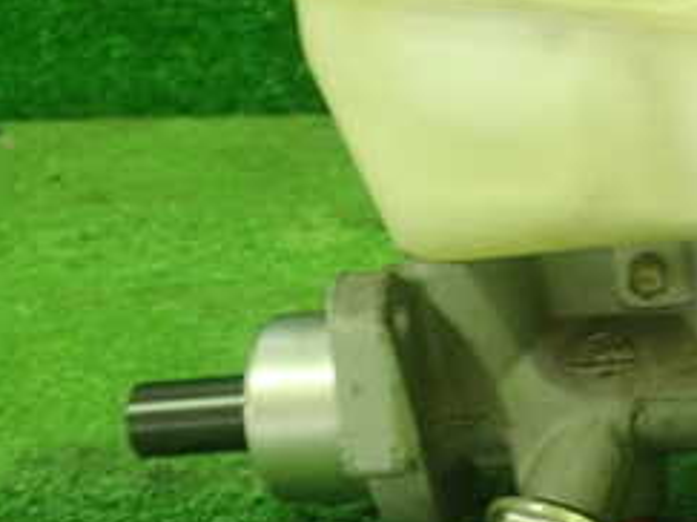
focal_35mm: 74
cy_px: 221
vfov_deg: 19.9
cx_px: 645
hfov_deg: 25.4
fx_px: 1489
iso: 800
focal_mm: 5.5
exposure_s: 1/50
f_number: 2.3
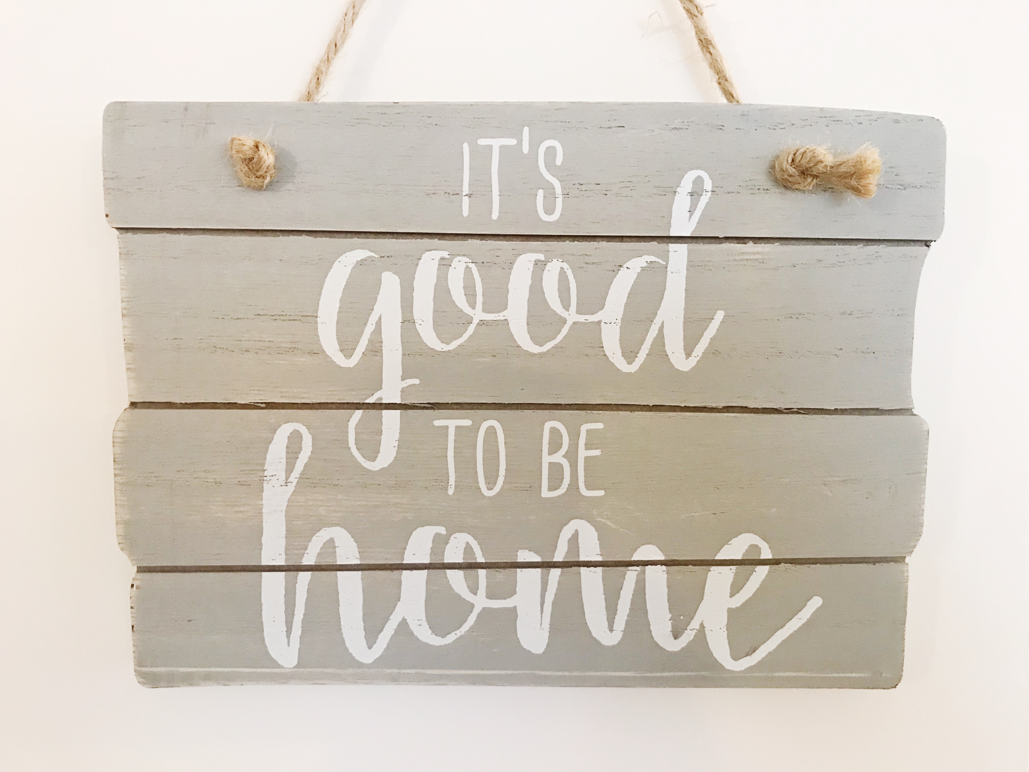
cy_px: 386
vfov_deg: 49.7
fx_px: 832
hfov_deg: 63.4
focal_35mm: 28
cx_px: 514
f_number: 1.8
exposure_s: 1/17
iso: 80
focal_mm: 3.99
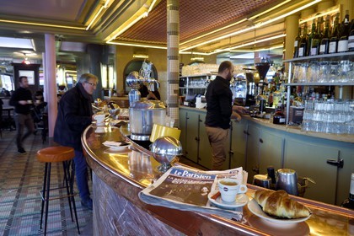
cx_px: 177
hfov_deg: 60.3
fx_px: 305
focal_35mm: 31
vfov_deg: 42.3
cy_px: 118
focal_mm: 31
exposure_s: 1/30
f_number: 7.1
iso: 800
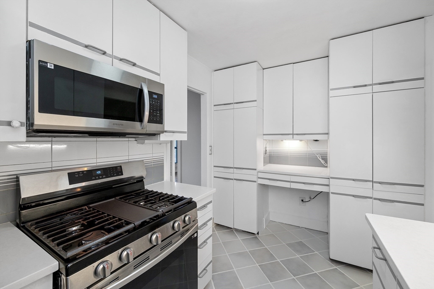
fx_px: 181
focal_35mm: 15
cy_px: 144
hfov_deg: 100.4
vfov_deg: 77.2
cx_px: 217
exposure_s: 1/100
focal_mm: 15
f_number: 5.6
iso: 400
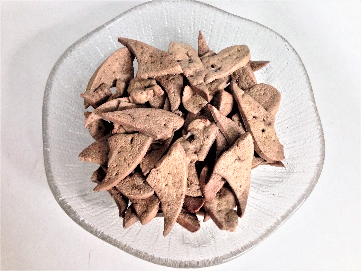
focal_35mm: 33
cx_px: 180
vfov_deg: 42.9
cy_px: 136
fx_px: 344
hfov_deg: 55.4
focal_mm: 4.12
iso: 320
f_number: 2.4
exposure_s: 1/20
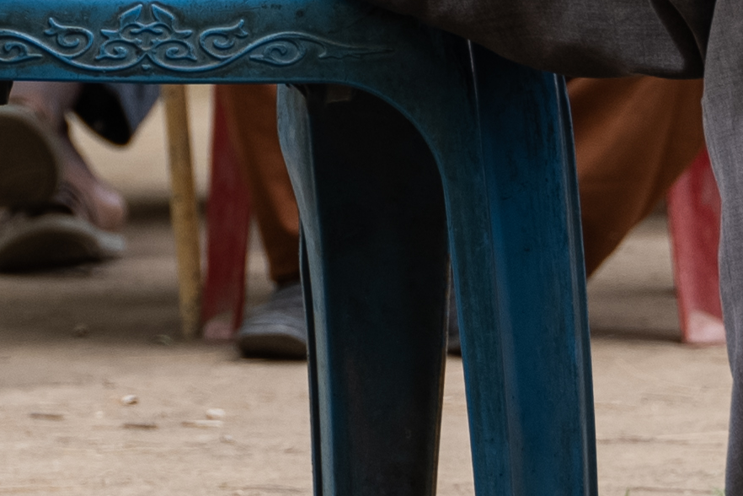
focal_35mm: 286
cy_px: -519
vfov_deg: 4.7
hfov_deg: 7.2
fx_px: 5902
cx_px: 82
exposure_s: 1/100
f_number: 2.8
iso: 800
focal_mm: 36
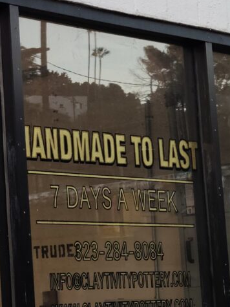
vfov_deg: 13.1
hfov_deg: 9.5
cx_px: -134
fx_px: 1338
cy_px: 116
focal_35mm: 151
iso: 40
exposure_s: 1/59
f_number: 2
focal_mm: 5.9
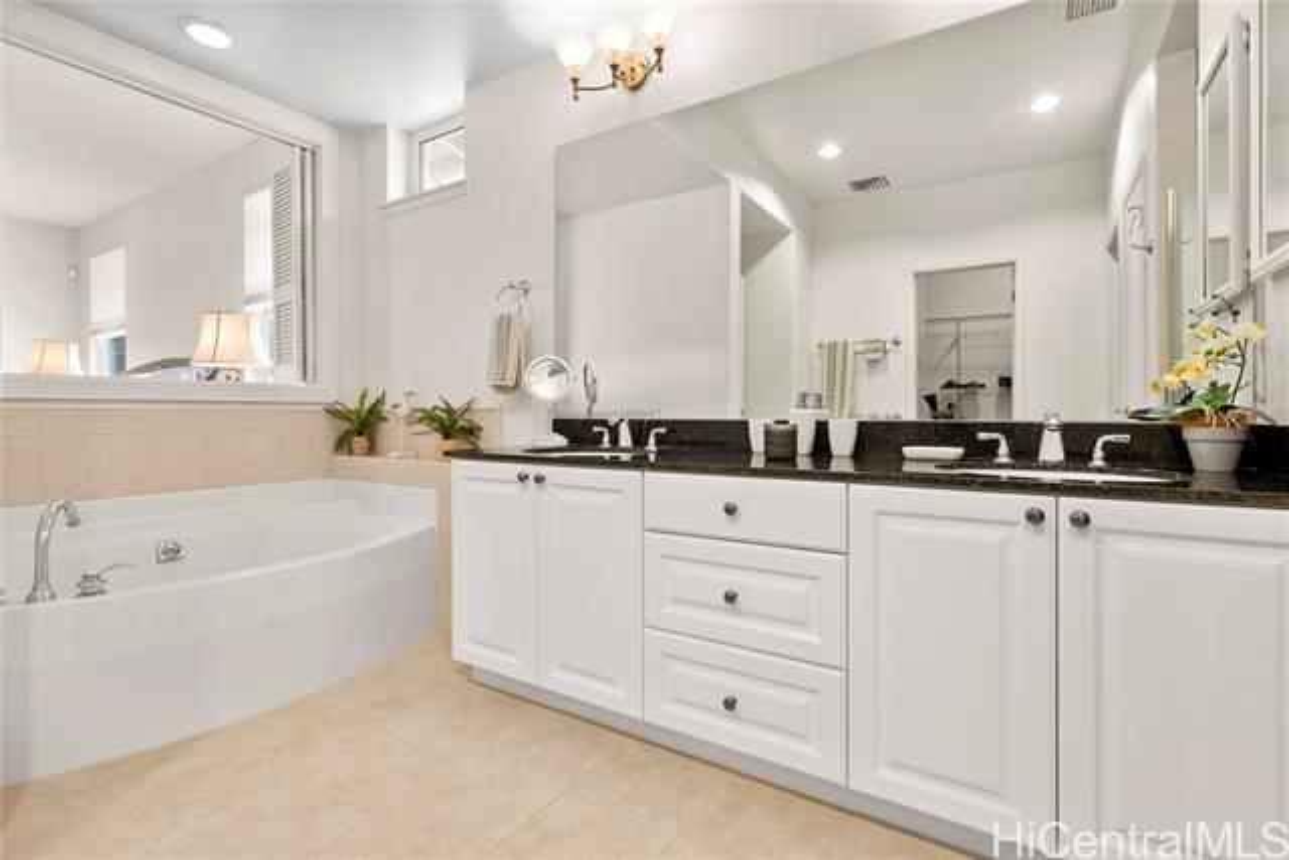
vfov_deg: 73.8
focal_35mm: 16
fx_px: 573
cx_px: 644
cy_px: 430
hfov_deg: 96.7
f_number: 6.3
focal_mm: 16
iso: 320
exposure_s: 1/8
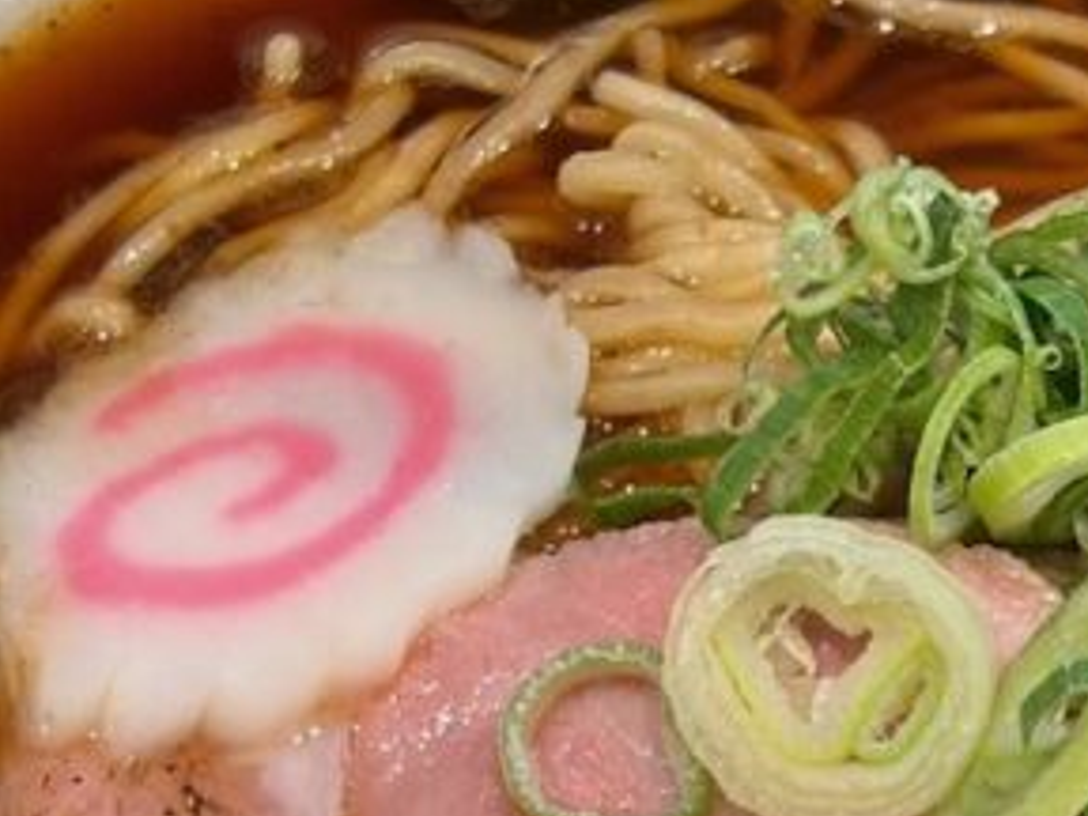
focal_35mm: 185
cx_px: 903
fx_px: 5815
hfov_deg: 10.6
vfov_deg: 8.0
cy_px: 876
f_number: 1.6
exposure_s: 1/50
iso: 64
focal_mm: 5.96
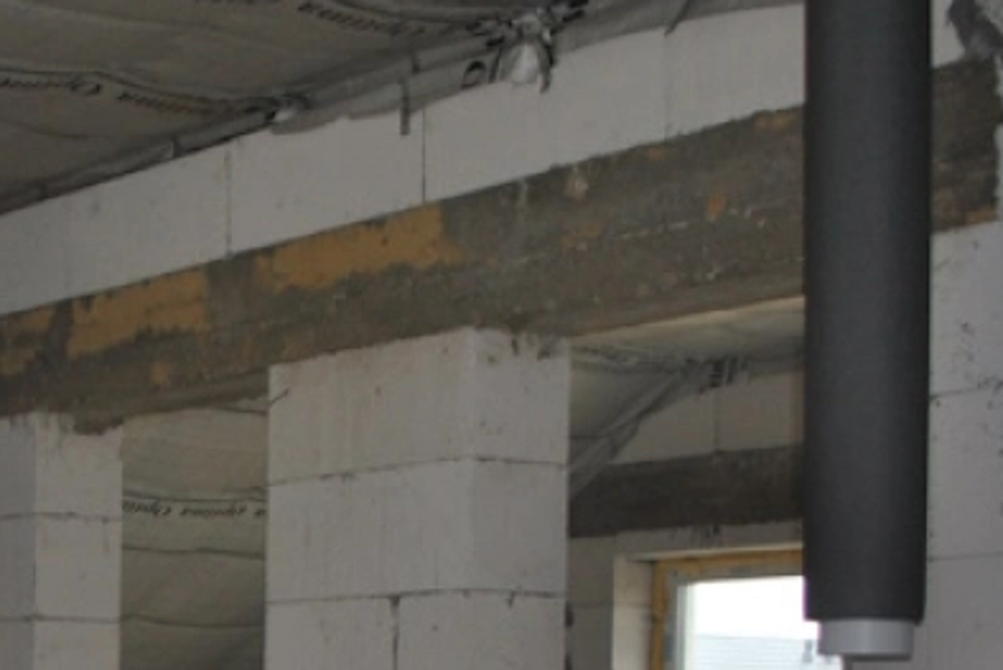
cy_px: 801
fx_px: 2397
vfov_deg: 15.3
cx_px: -229
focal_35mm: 86
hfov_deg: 21.7
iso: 200
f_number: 3.5
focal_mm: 18
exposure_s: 1/60
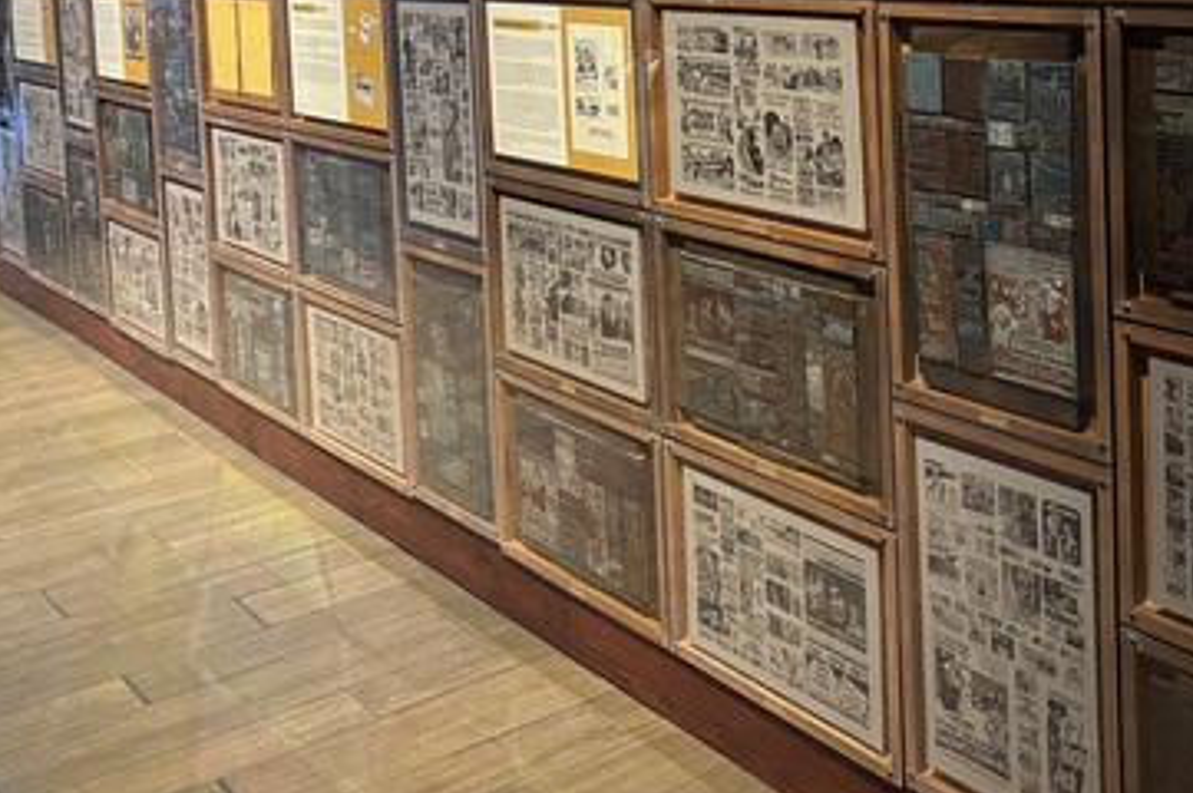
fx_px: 1589
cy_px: 10
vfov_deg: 26.6
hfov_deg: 41.1
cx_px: 681
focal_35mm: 48
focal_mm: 5.96
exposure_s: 1/40
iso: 500
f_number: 1.6
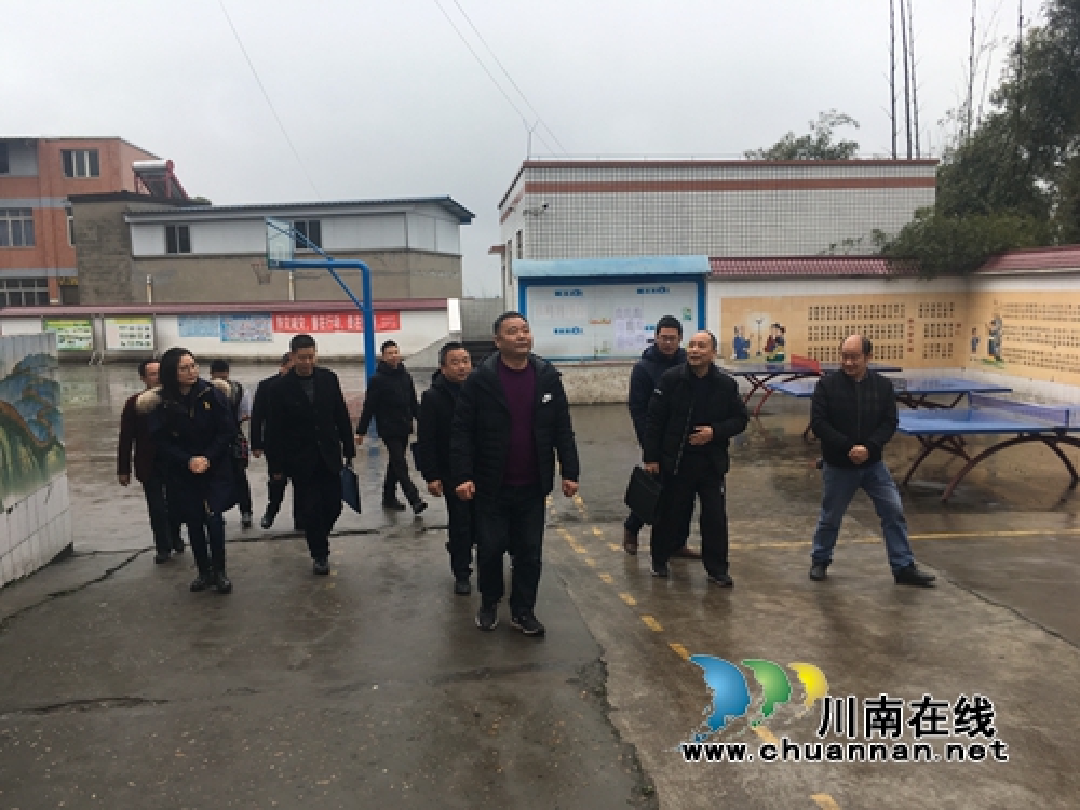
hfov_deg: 61.7
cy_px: 405
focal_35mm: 29
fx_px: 905
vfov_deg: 48.2
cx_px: 540
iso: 25
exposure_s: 1/569
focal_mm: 4.15
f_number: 2.2
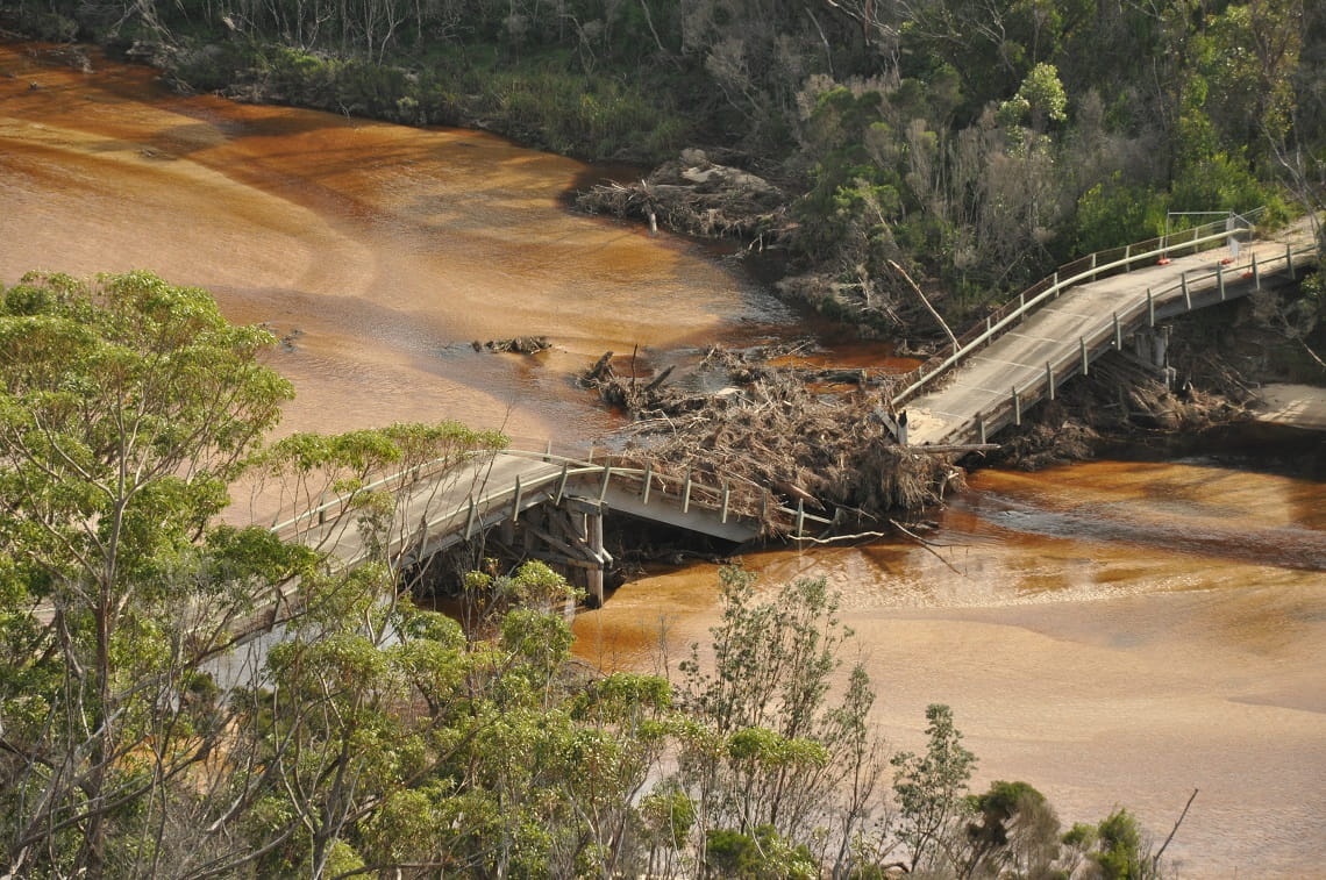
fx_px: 5794
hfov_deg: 13.1
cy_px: 440
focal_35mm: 158
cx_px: 663
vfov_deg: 8.7
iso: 800
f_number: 8
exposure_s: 1/1000
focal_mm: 105
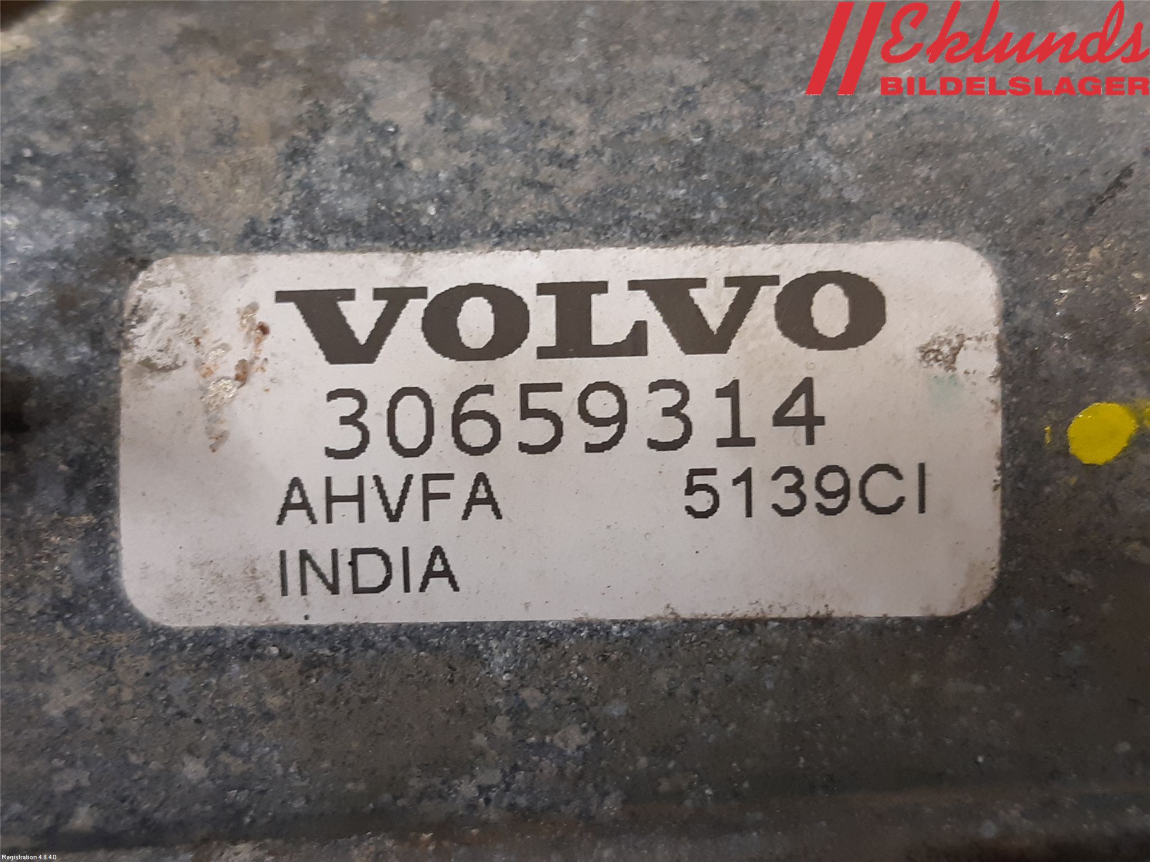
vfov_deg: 53.1
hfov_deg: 67.3
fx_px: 864
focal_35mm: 26
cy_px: 431
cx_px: 575
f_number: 1.7
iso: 160
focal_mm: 3.93
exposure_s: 1/50
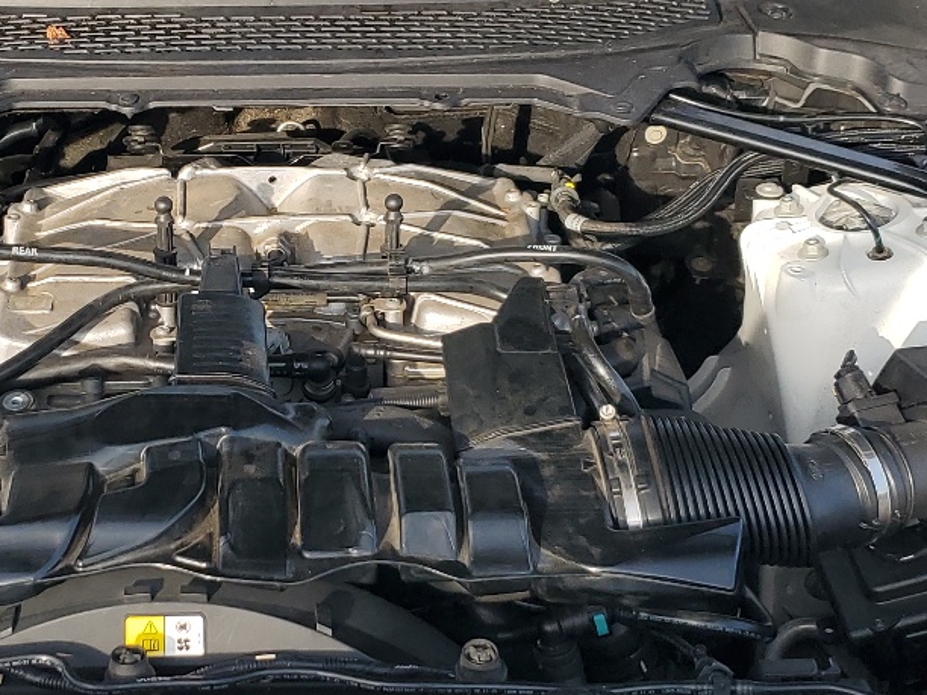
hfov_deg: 28.3
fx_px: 1821
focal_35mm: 68
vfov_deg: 21.6
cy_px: 389
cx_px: 271
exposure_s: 1/1111
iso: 50
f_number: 1.5
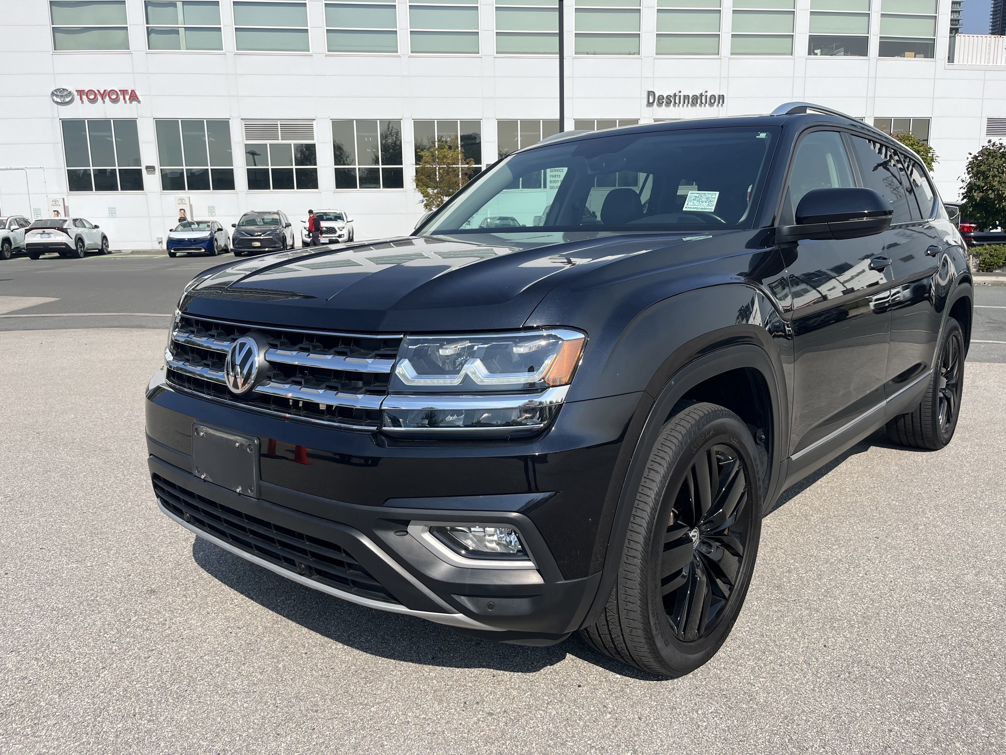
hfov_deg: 67.3
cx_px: 503
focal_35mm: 26
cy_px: 378
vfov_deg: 53.1
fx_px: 756
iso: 50
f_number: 1.6
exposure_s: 1/4484
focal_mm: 5.1
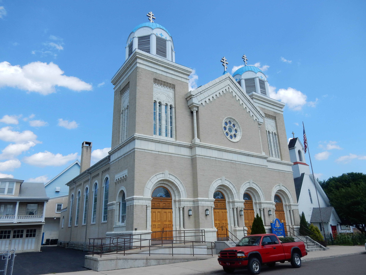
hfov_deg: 69.4
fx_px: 264
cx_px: 183
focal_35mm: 25
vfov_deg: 54.9
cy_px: 138
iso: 125
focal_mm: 4.5
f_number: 3.7
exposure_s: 1/1250
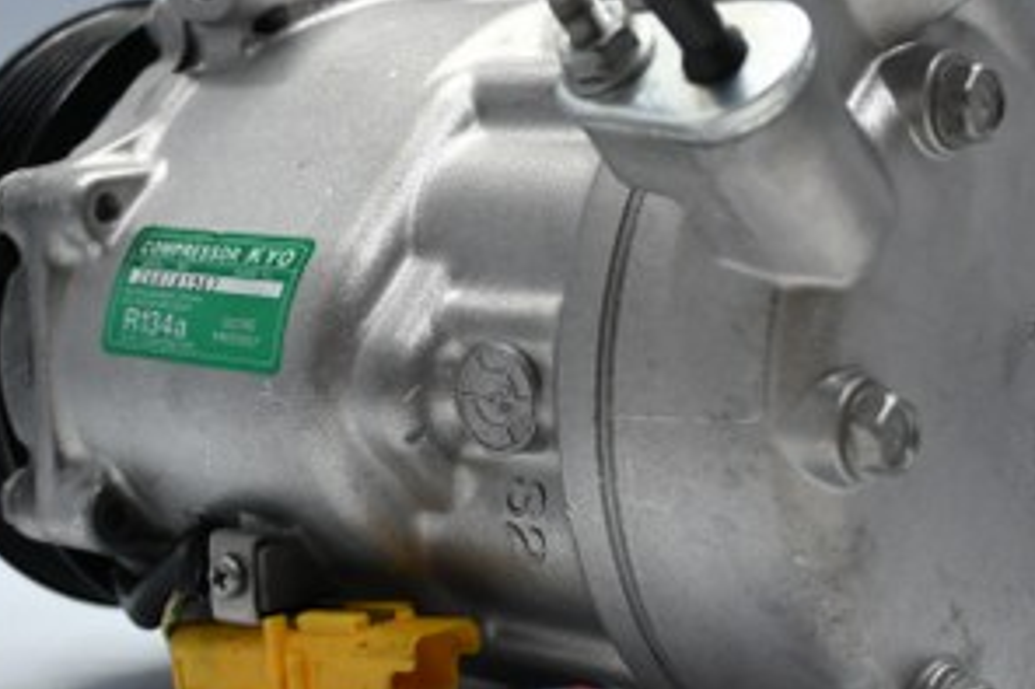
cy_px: 301
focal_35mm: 76
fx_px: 2184
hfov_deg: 26.7
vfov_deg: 17.9
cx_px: 549
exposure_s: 1/125
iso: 1250
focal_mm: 25
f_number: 4.2
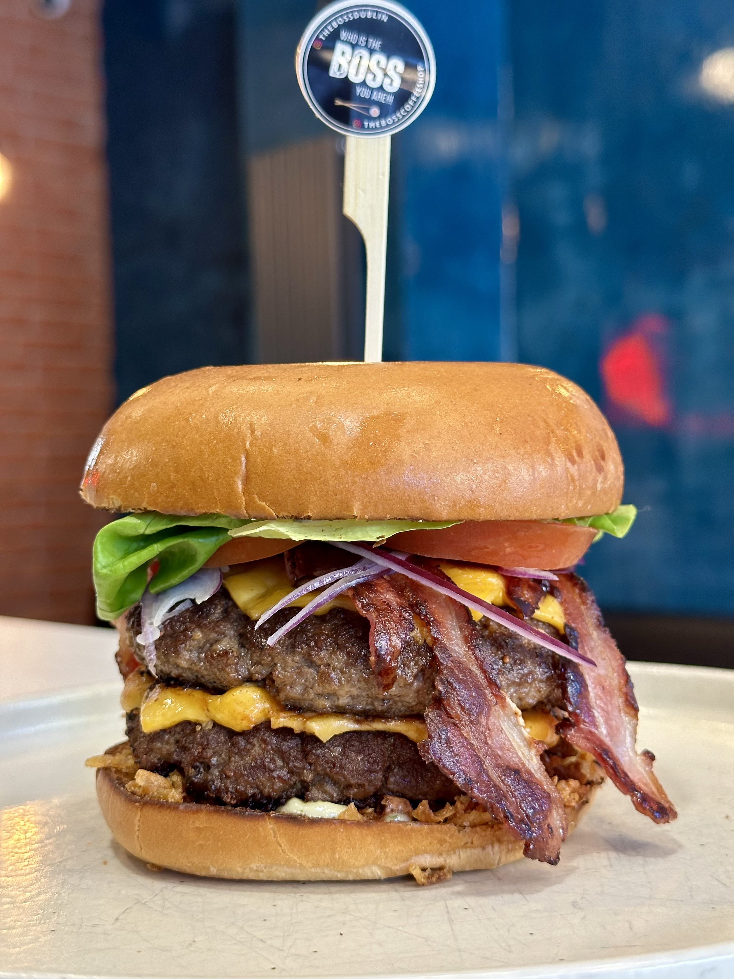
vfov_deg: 39.7
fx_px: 1357
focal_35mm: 48
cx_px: 367
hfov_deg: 30.3
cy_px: 490
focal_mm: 6.86
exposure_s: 1/50
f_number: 1.78
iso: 250
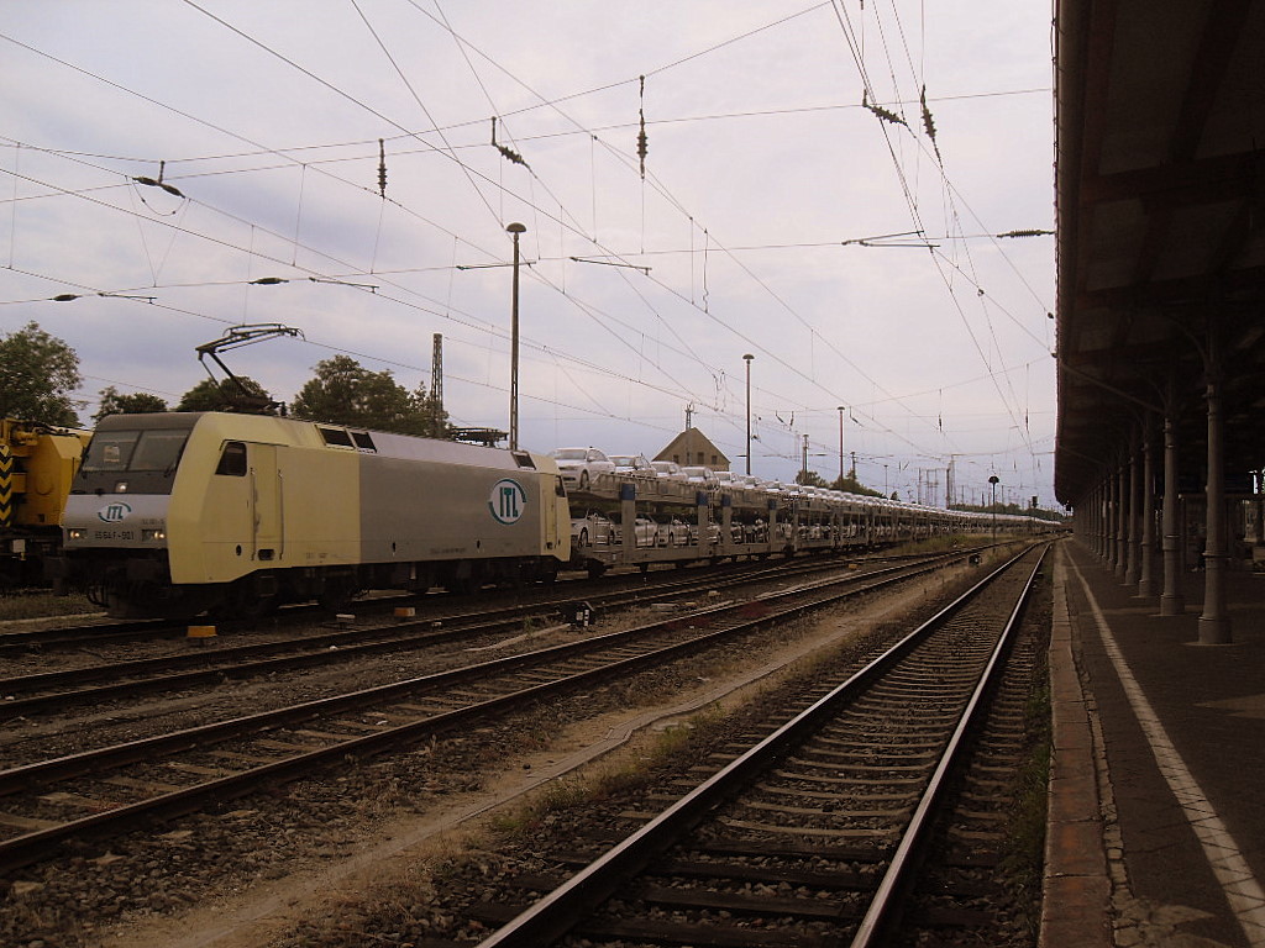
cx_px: 632
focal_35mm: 34
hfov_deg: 54.0
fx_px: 1242
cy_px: 474
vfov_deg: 41.8
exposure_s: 1/350
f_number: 7
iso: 80
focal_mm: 6.3
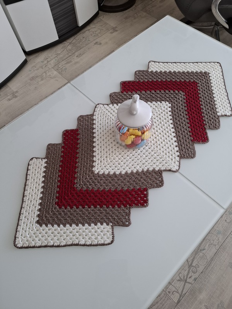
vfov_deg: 73.9
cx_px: 116
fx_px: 206
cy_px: 154
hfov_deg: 58.9
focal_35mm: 23
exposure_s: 1/100
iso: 100
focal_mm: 5.54
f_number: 1.8
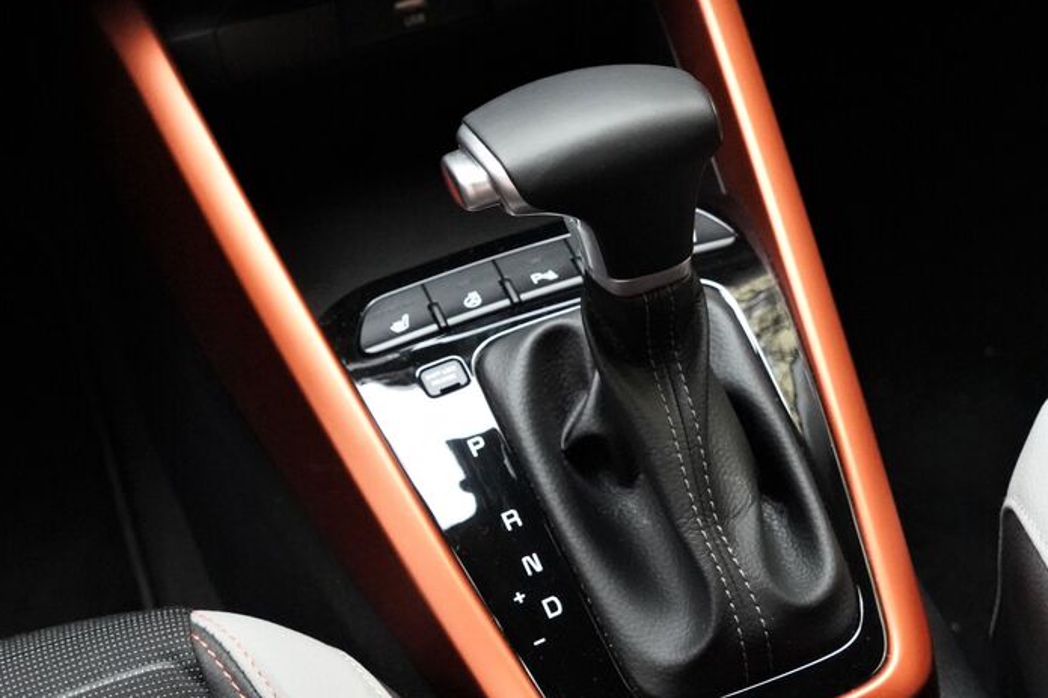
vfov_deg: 20.9
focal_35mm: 65
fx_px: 1892
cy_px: 421
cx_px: 497
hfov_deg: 31.0
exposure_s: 1/200
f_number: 6.3
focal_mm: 47
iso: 12800
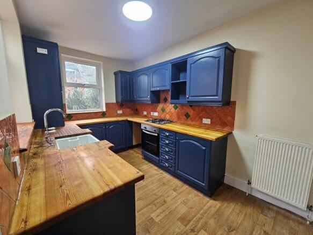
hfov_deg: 106.2
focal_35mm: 13
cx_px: 156
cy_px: 118
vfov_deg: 89.9
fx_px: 118
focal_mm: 2.2
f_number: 2.2
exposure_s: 1/70.8
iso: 250
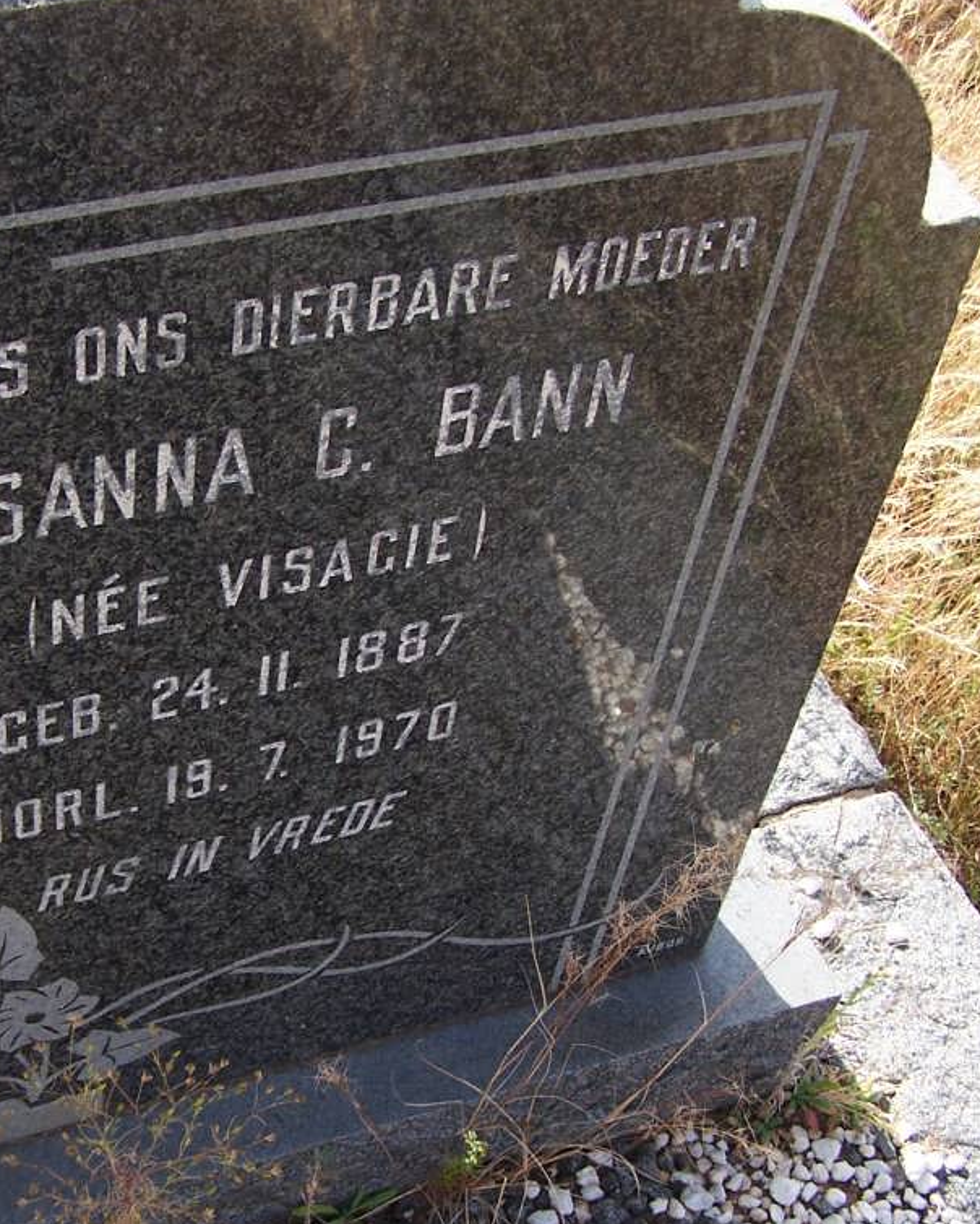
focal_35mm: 59
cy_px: 716
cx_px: 284
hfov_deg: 25.6
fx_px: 2137
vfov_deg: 31.9
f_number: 2.8
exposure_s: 1/500
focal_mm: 6.3
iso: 80
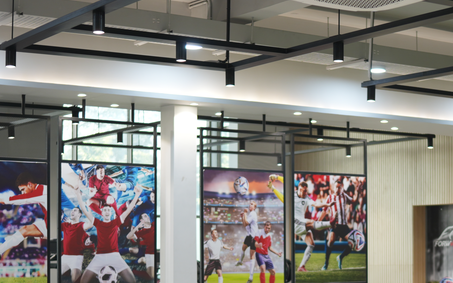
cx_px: 360
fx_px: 1148
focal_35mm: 93
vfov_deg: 13.9
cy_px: 247
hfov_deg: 22.0
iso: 160
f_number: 1.4
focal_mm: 35
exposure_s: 1/100
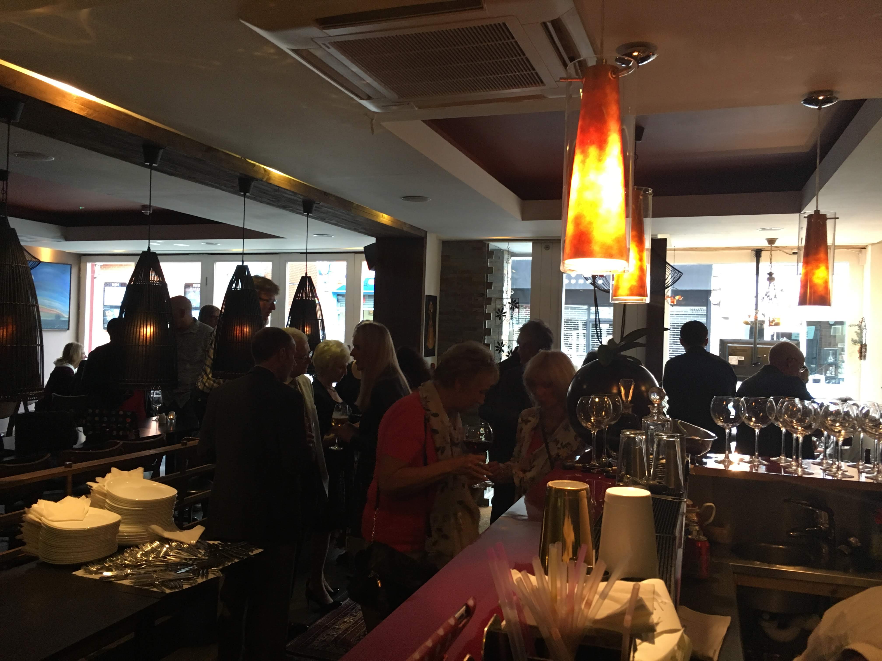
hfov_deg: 61.7
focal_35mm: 29
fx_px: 739
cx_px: 441
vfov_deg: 48.2
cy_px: 330
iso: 160
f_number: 2.2
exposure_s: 1/33
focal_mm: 4.15
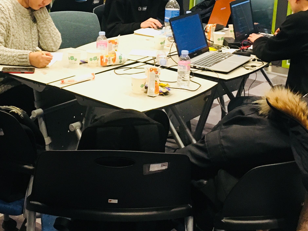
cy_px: 26
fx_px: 552
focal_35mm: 62
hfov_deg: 30.9
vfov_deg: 23.1
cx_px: 92
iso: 160
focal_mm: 4.15
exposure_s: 1/30
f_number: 2.2
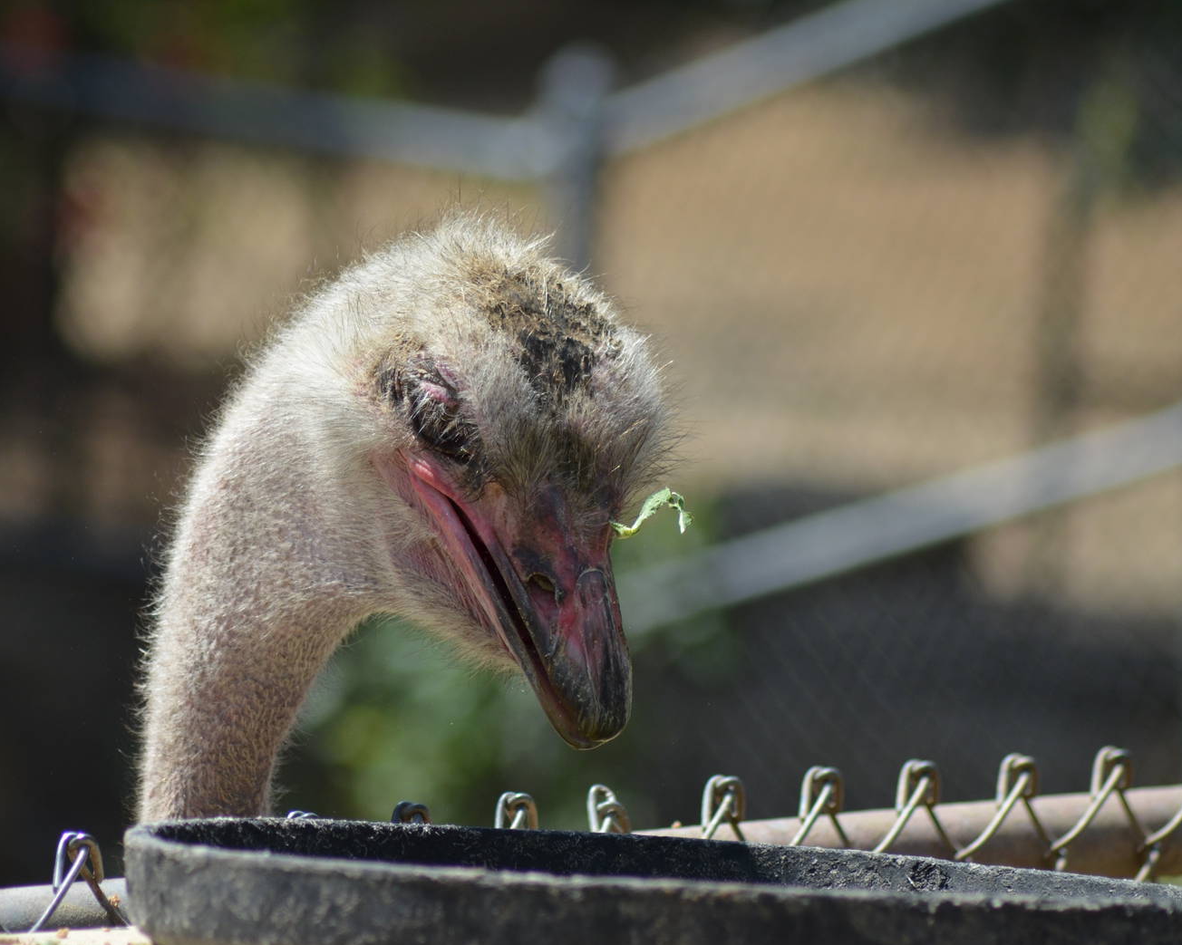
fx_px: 10249
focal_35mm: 293
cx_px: 477
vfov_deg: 5.3
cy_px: 472
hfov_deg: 6.6
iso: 400
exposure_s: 1/2000
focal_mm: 170
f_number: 5.6
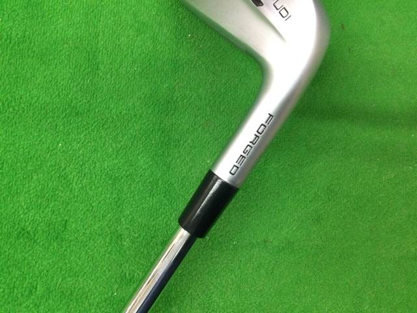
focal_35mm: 31
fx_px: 373
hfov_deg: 58.4
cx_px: 208
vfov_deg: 45.4
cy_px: 156
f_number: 2.4
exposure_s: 1/30
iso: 125
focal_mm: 3.3
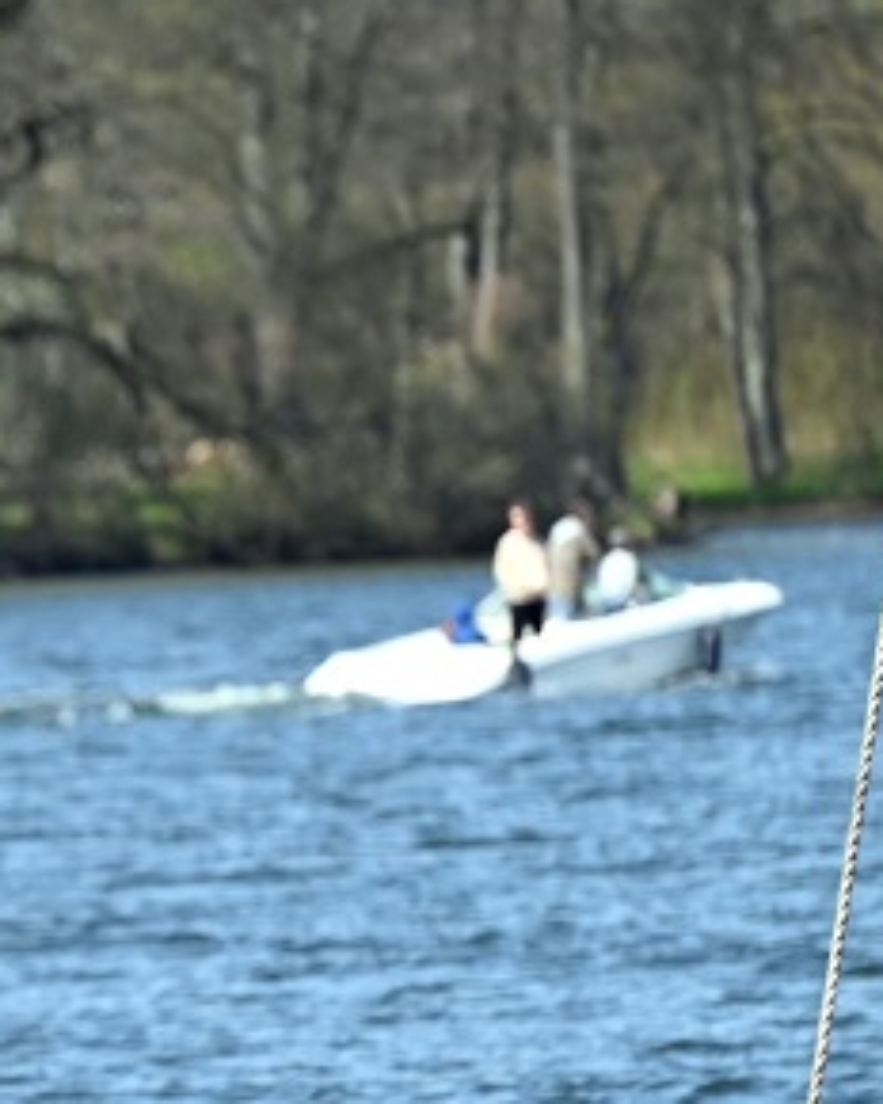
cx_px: -339
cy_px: 1034
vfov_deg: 2.4
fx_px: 26395
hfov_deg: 1.9
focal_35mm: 808
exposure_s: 1/1000
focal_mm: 250
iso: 360
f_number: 5.6
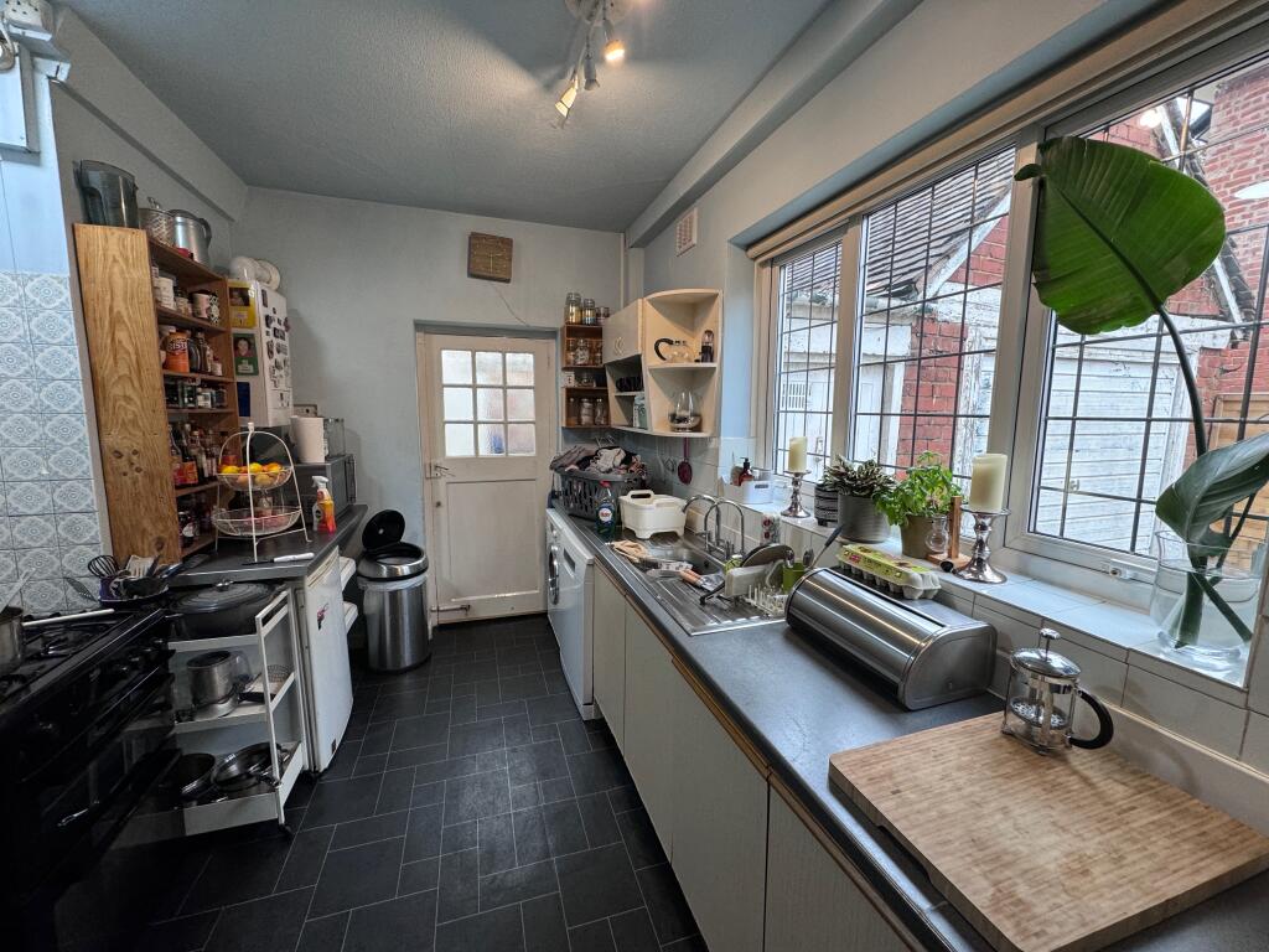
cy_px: 476
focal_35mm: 14
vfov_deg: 85.7
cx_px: 634
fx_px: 513
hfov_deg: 102.1
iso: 160
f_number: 2.2
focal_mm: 2.22
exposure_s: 1/99
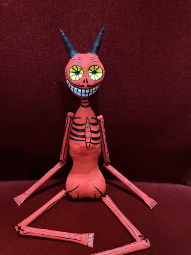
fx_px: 280
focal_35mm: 38
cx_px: 82
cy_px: 137
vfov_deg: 49.0
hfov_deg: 37.6
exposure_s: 1/33
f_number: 2.4
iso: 320
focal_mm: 3.3
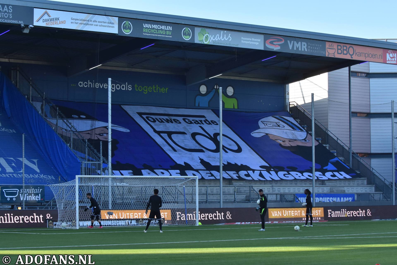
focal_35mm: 105
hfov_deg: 19.5
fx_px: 1158
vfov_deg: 13.0
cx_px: 198
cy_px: 132
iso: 800
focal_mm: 70
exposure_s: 1/1250
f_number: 4
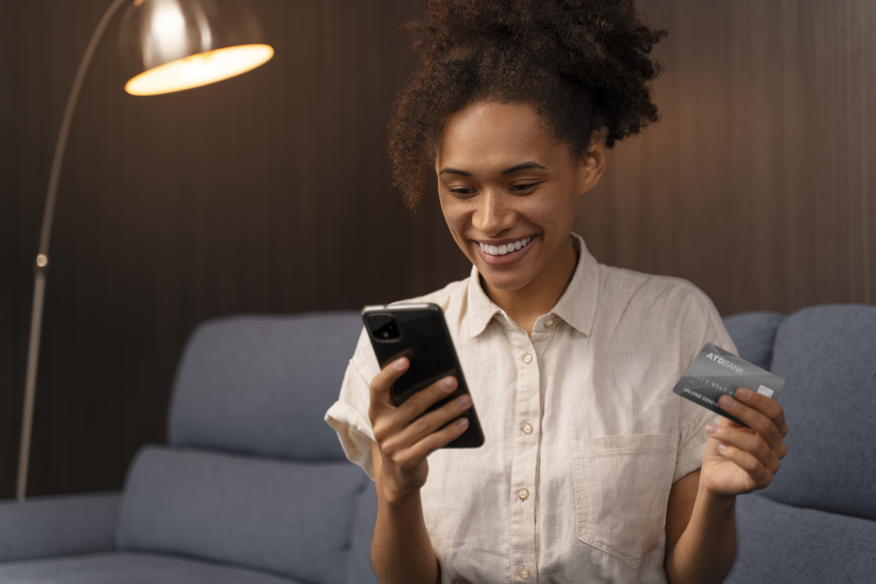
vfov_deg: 20.3
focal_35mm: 67
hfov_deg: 30.1
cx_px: 438
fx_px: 1630
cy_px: 292
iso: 160
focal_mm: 67
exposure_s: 1/160
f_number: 2.8
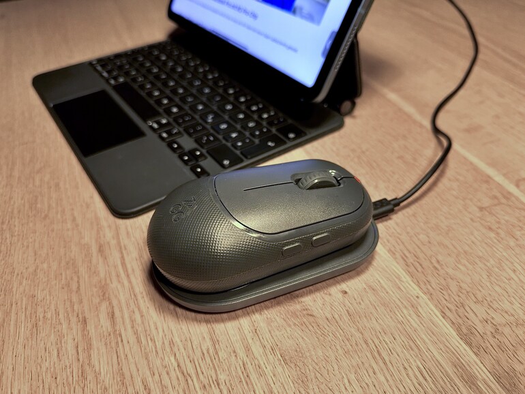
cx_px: 262
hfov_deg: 71.6
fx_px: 364
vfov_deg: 56.8
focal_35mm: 24
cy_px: 197
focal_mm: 6.86
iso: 320
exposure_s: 1/50
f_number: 1.78
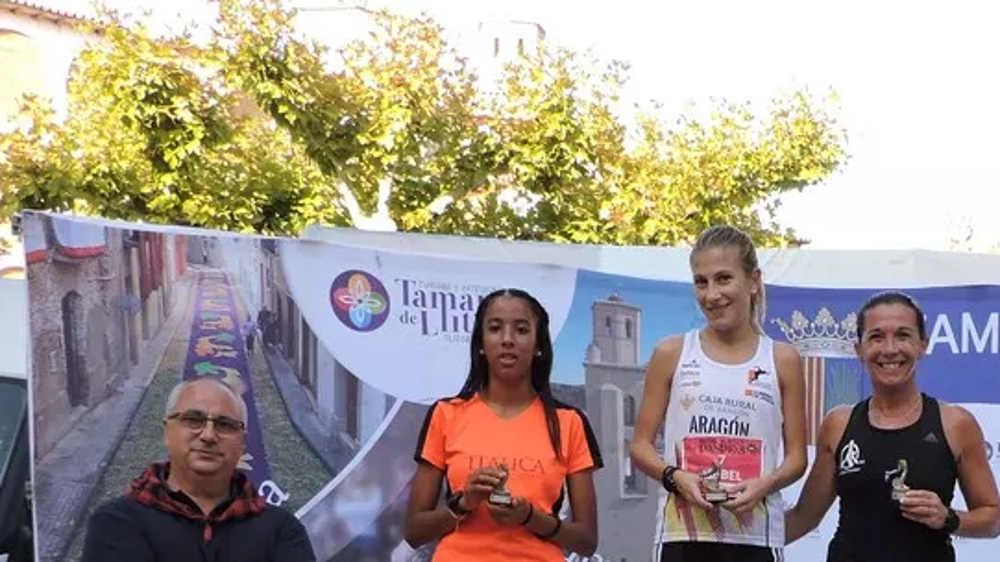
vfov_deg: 19.3
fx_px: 1538
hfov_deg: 34.9
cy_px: 706
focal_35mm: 58
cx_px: 797
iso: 100
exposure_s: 1/200
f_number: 3
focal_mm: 4.3
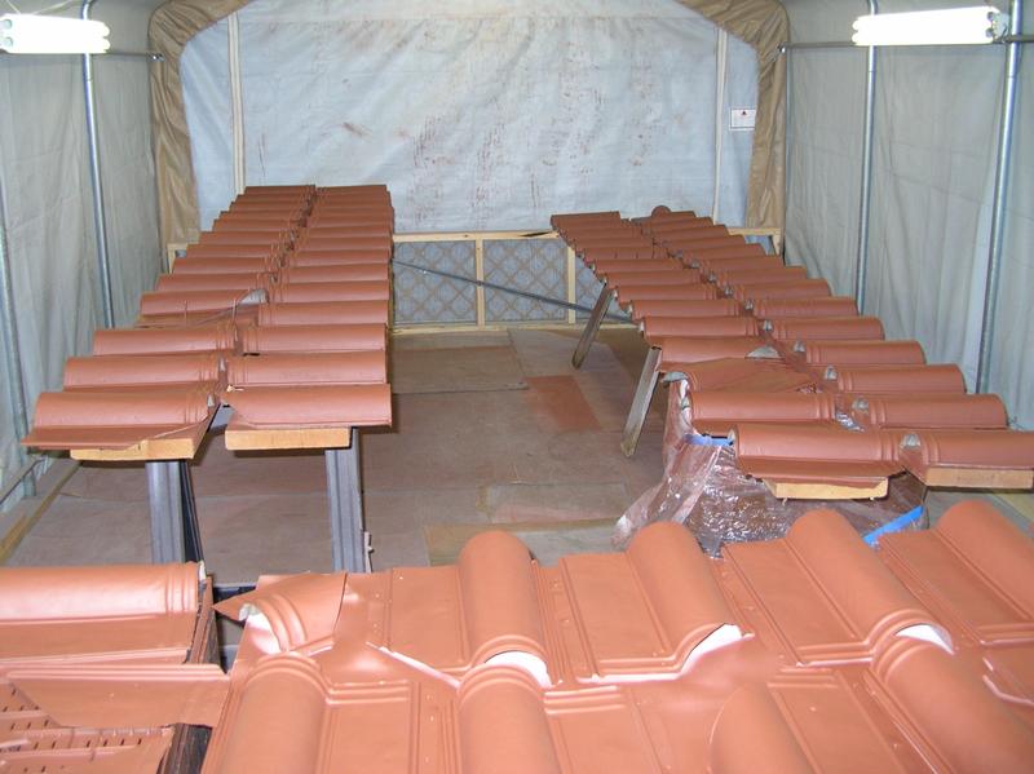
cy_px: 387
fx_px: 1075
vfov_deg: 39.6
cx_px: 517
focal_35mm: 36
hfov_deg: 51.4
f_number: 2.7
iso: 100
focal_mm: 6
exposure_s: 1/60.1
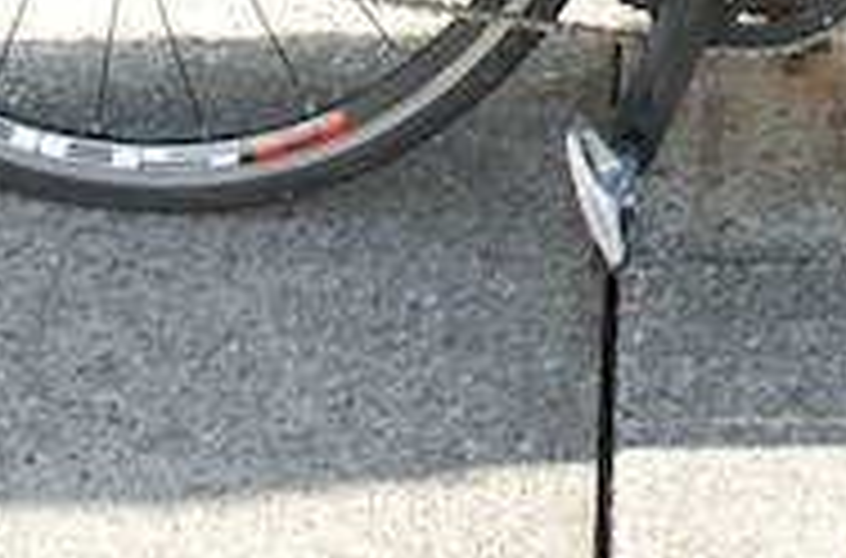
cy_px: -580
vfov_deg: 10.8
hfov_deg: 17.2
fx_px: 2693
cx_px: 976
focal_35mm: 115
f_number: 10
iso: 1600
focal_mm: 18
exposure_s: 1/500
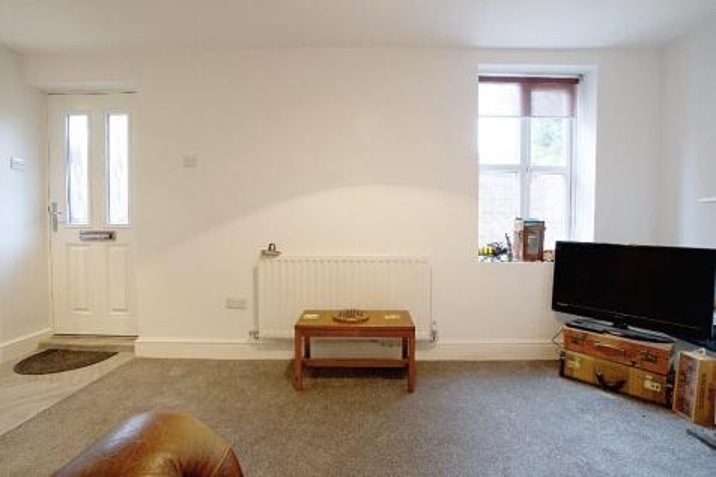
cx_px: 358
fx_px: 298
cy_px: 238
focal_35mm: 15
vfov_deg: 77.3
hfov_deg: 100.4
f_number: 4
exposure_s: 1/160
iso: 1600
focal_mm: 10
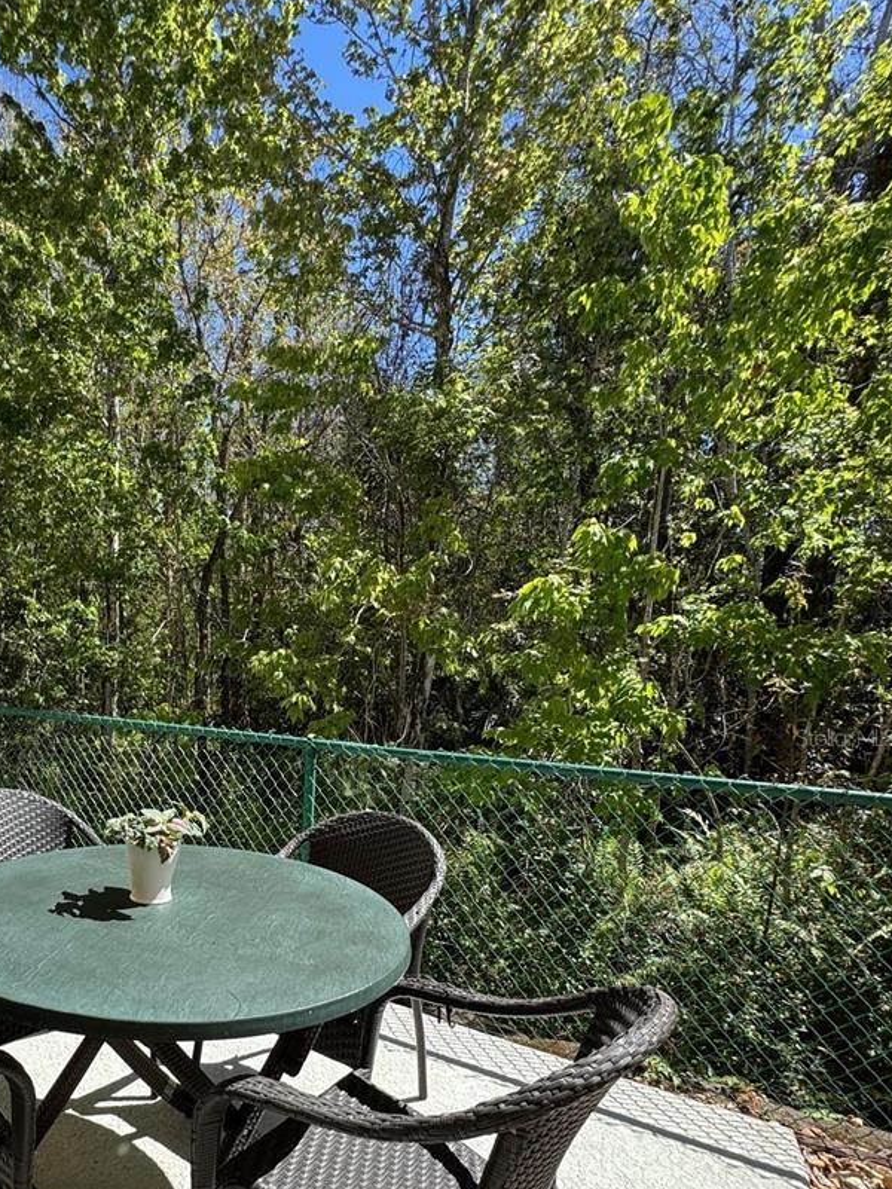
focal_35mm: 21
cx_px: 232
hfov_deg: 60.3
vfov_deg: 77.7
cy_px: 737
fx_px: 722
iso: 50
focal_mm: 2.22
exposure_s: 1/669
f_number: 2.2
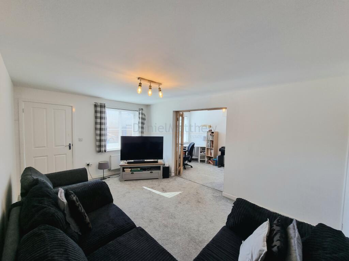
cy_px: 130
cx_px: 174
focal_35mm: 13
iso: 64
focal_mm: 2.2
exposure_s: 1/100
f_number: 2.2
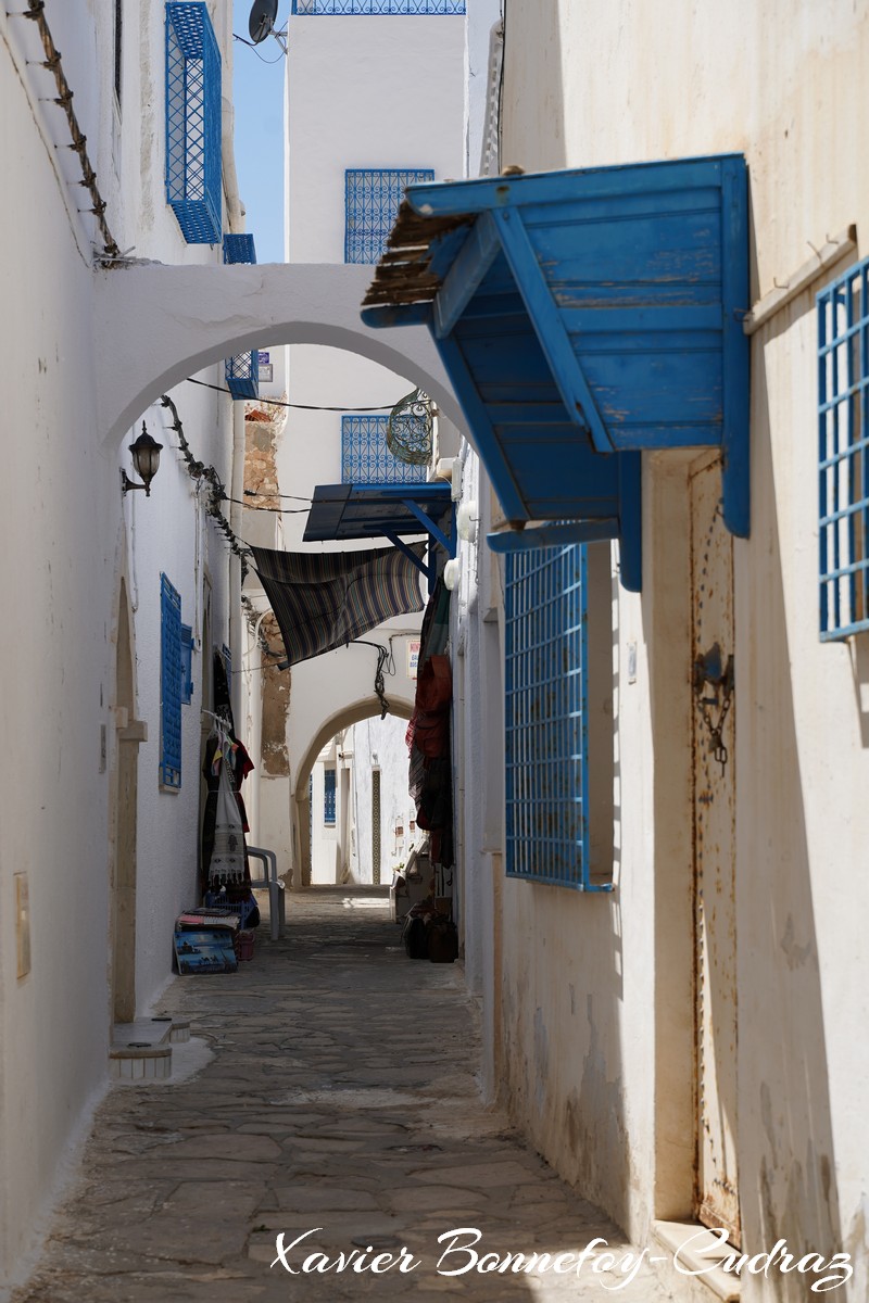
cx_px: 434
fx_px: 2715
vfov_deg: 27.0
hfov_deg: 18.2
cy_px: 652
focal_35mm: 75
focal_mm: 75
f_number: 6.3
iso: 100
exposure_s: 1/400
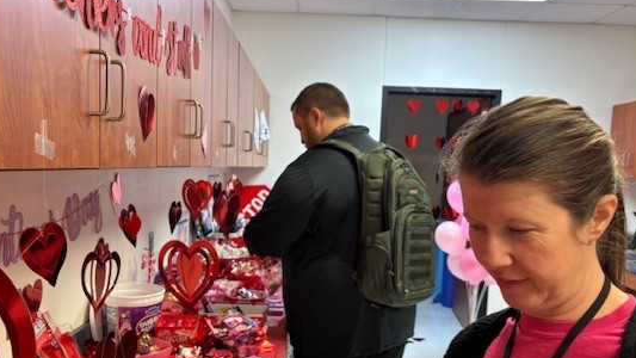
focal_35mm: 34
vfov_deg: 34.4
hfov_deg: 58.0
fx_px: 573
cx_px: 309
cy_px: 232
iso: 200
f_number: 1.6
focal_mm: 5.96
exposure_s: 1/60
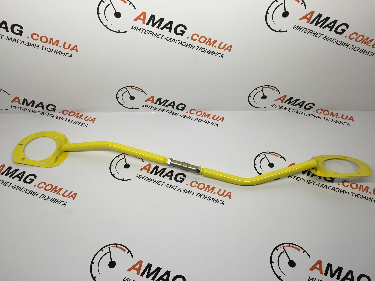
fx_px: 314
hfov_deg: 61.7
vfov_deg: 48.2
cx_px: 188
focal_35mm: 29
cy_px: 140
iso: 32
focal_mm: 4.15
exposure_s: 1/30
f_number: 2.2
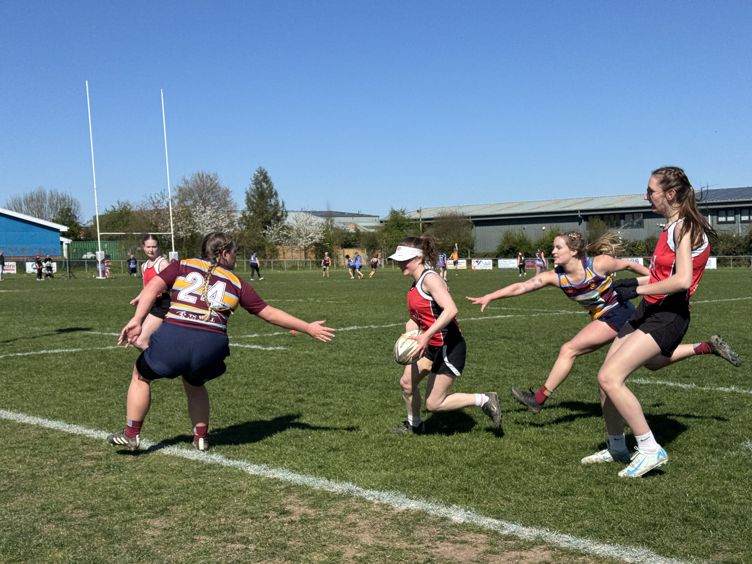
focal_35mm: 48
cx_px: 376
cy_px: 282
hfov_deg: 39.7
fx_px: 1043
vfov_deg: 30.3
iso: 64
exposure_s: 1/7092
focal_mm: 6.76
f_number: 1.78
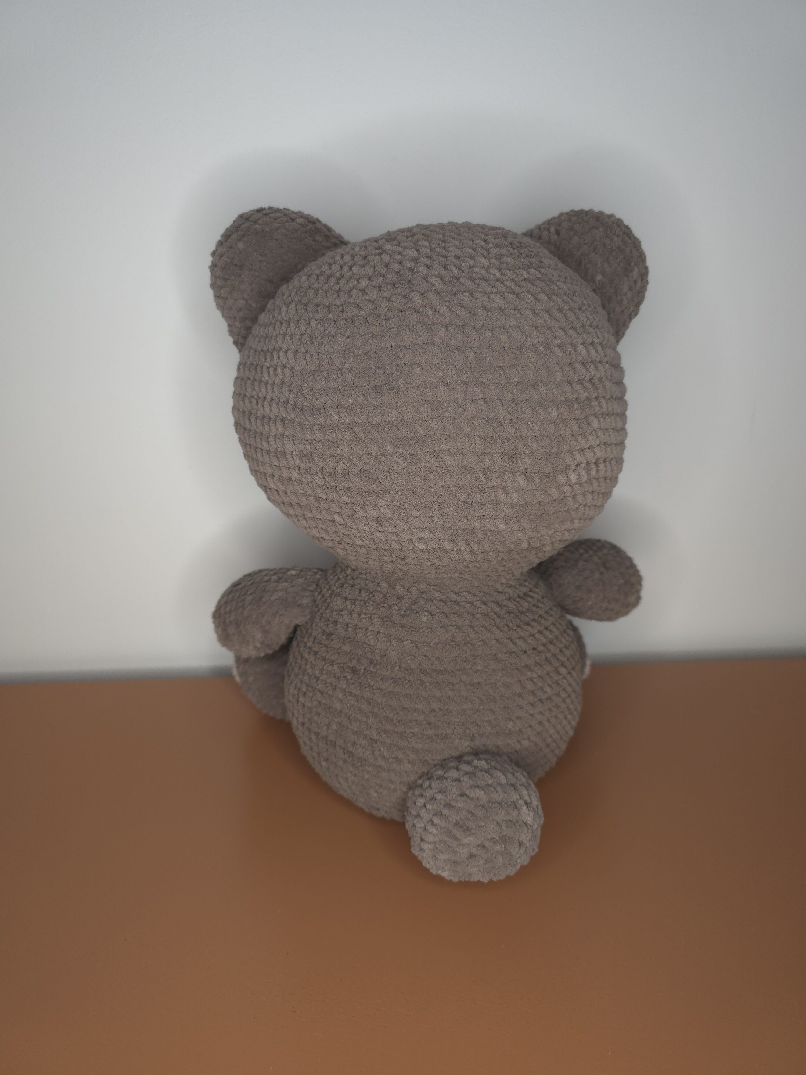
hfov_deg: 58.9
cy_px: 538
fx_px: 714
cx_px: 403
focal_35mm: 23
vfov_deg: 73.9
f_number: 1.7
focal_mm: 6.3
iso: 160
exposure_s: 1/50
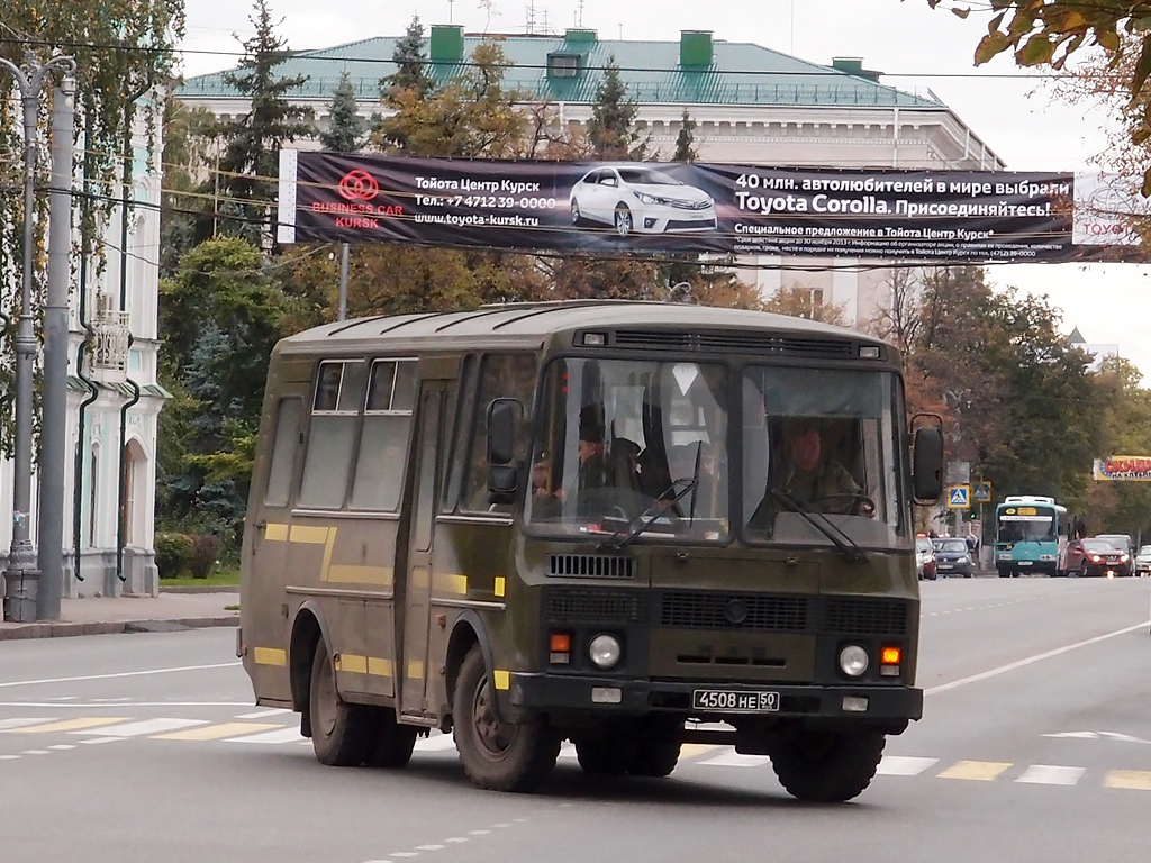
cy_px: 432
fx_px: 3724
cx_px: 576
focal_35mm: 112
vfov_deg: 13.2
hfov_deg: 17.6
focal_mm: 24
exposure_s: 1/320
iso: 125
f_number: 5
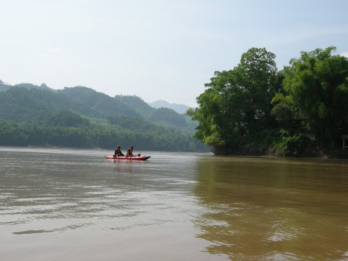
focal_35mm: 49
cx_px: 176
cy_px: 130
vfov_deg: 29.7
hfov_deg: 38.9
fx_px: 493
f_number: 6.1
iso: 64
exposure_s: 1/321
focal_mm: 10.1
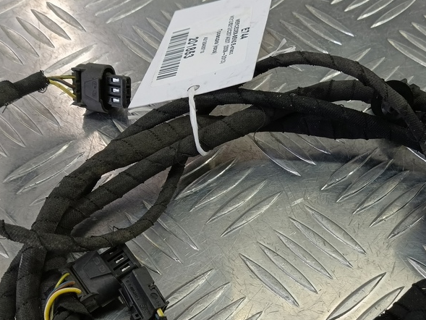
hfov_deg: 46.3
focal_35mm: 40
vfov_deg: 34.7
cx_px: 274
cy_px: 261
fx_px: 492
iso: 113
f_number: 1.6
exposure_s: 1/50
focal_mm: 4.11
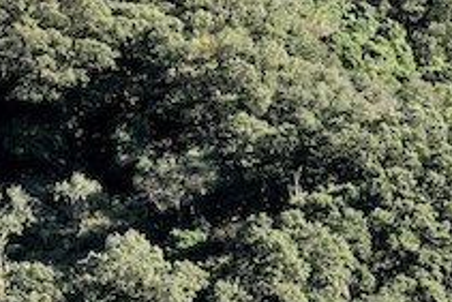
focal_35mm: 199
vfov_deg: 6.7
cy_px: 649
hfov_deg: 10.3
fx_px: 2500
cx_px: 379
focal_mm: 23
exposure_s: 1/180
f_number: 8
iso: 400
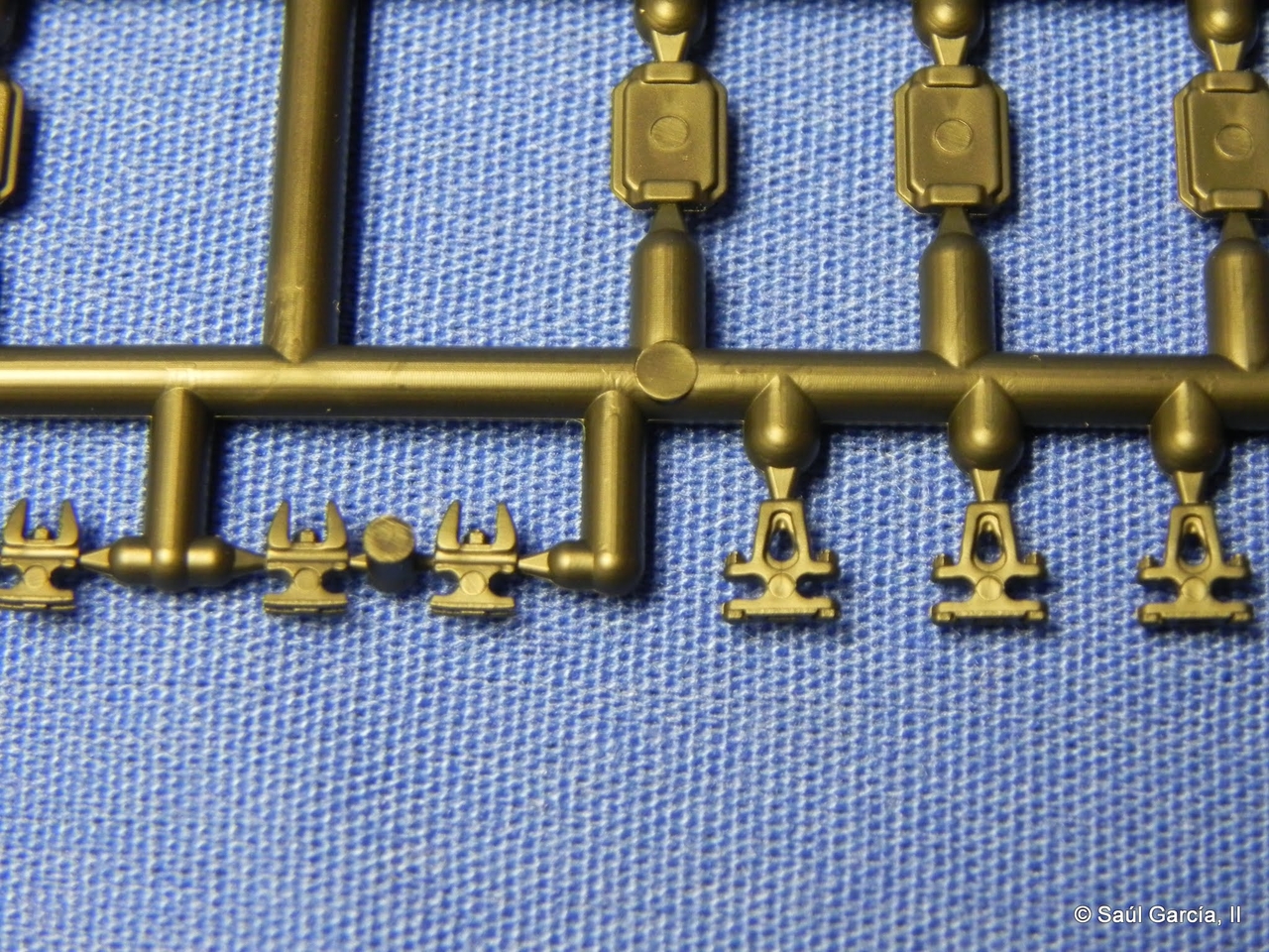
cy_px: 476
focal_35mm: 95
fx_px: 3483
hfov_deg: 20.7
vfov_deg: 15.6
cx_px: 634
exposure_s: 1/7.4
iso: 400
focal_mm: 16.9
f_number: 4
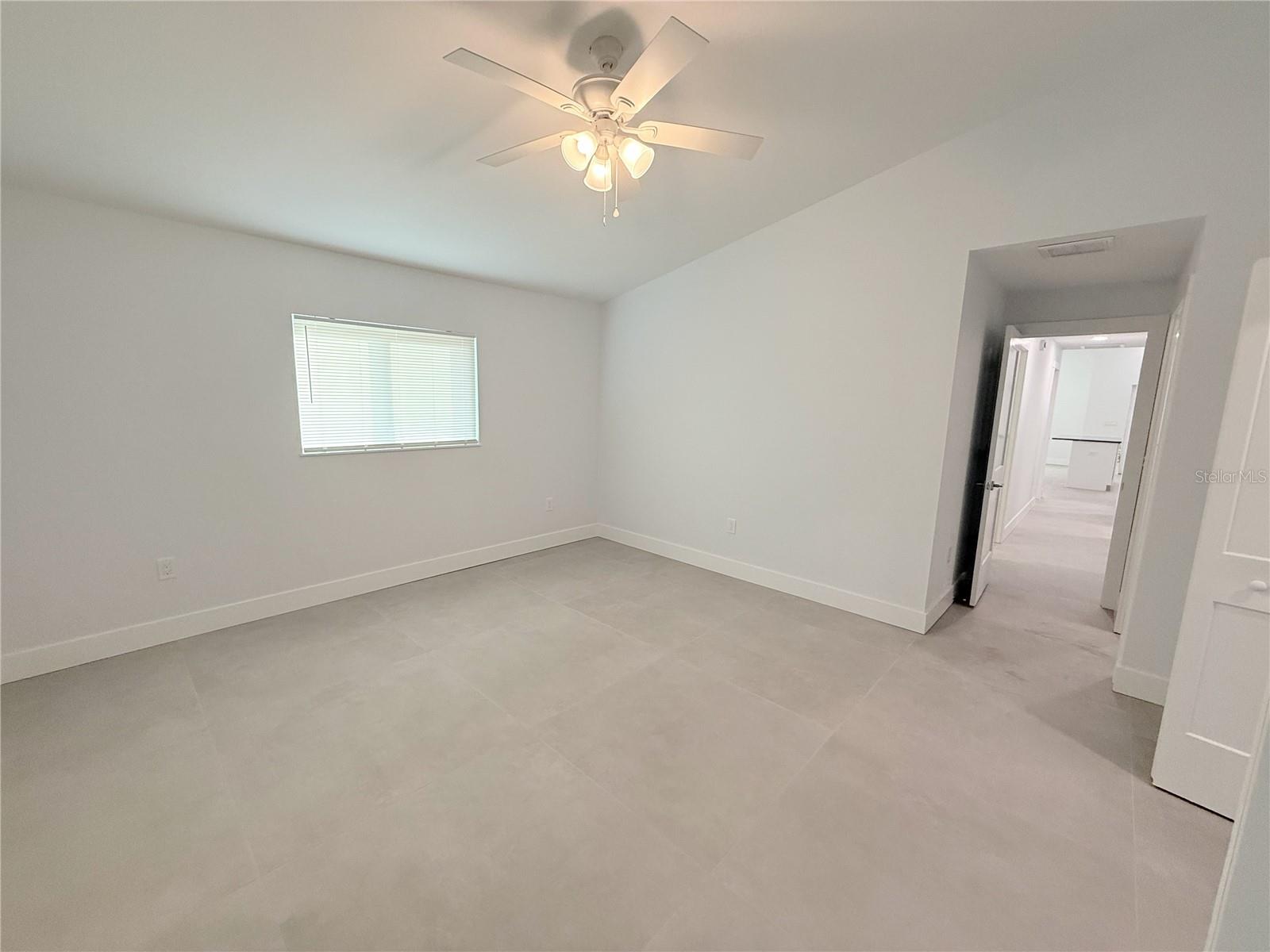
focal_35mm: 14
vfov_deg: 85.7
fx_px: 514
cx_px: 635
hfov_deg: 102.1
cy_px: 476
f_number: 2.2
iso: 200
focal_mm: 2.22
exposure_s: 1/120
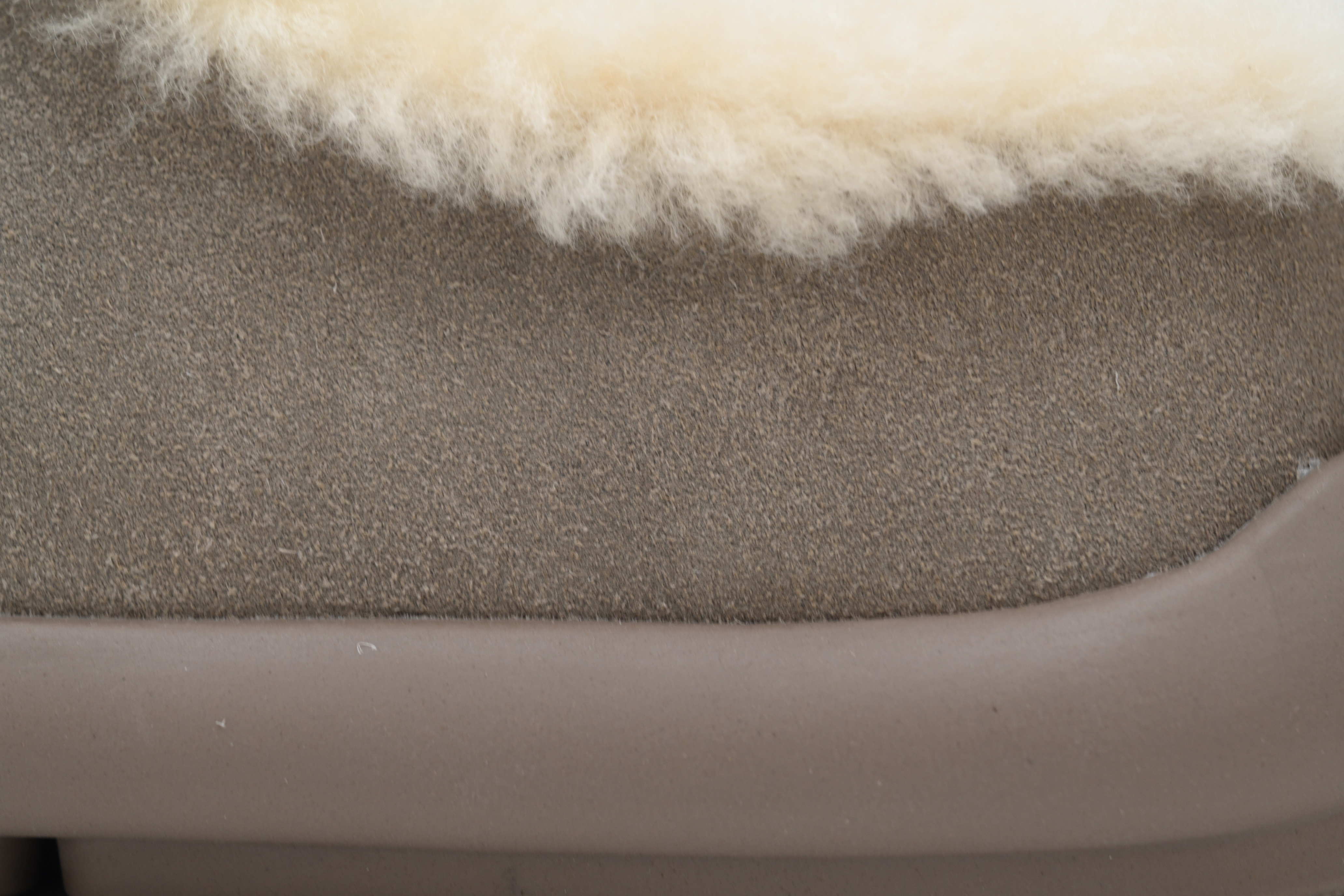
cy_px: 448
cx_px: 672
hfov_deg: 17.1
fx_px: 4480
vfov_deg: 11.4
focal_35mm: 120
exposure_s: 1/125
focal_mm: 120
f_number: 13
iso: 800
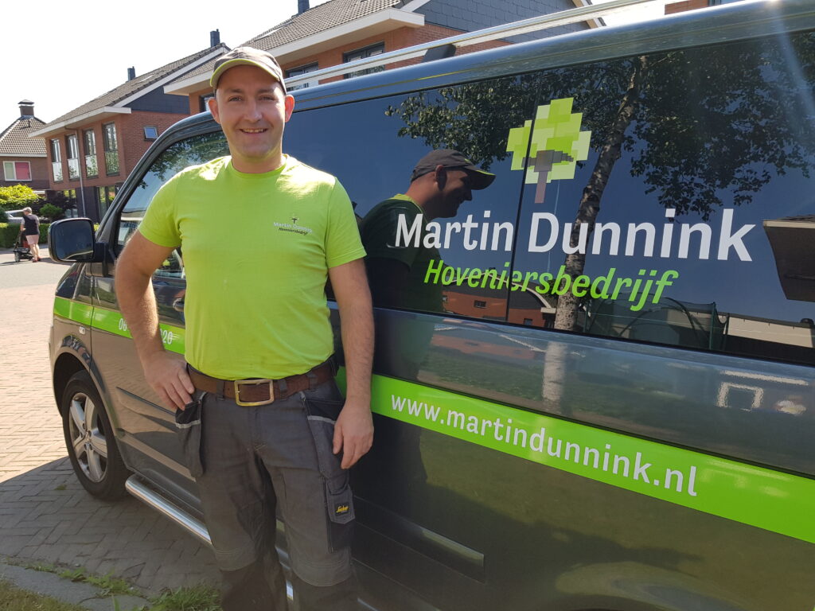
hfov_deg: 67.3
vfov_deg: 53.1
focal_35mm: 26
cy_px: 306
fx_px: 612
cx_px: 408
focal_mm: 4.2
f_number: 1.7
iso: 40
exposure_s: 1/652
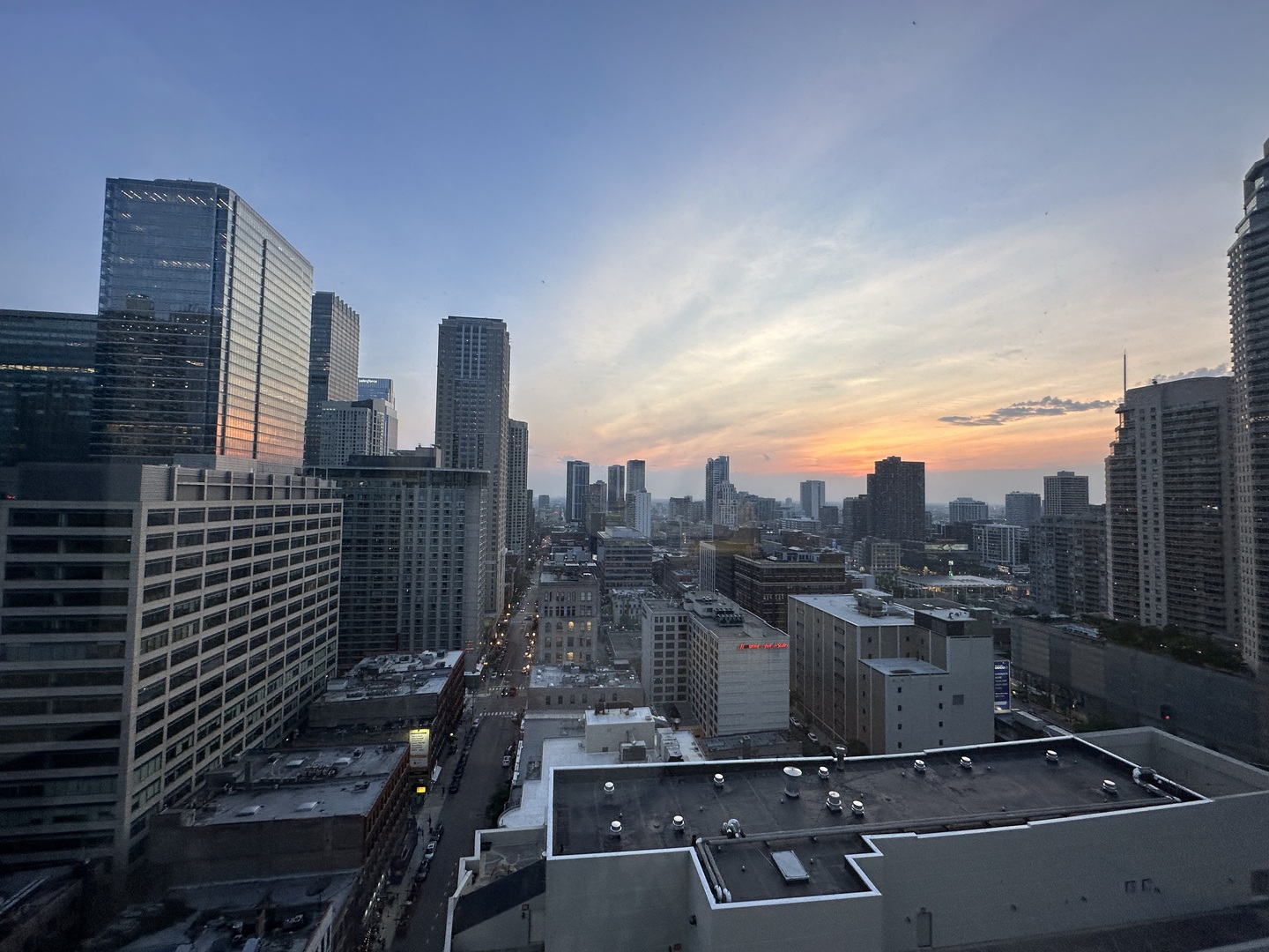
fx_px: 513
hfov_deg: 102.1
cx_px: 634
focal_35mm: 14
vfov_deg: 85.7
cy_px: 476
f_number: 2.2
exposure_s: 1/120
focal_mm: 2.22
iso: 100
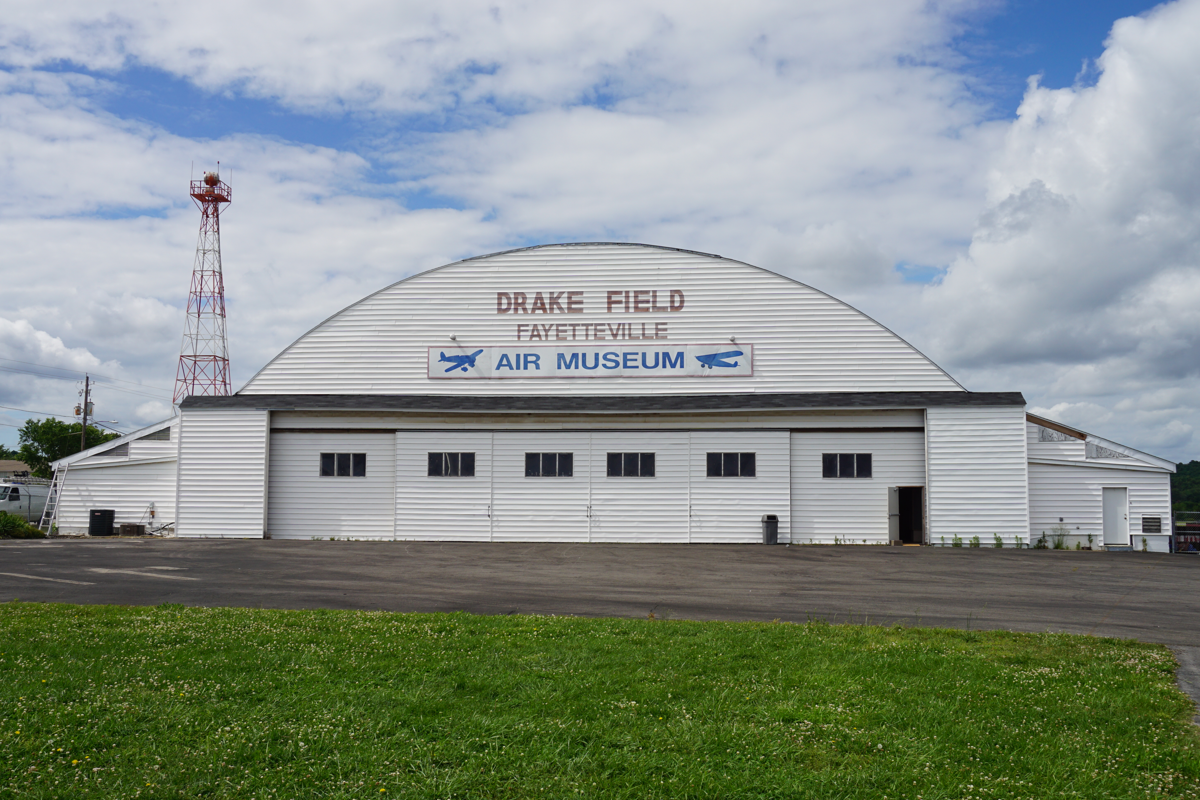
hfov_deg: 55.8
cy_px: 409
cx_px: 598
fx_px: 1133
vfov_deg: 38.9
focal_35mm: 34
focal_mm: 22
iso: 100
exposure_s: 1/200
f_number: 11
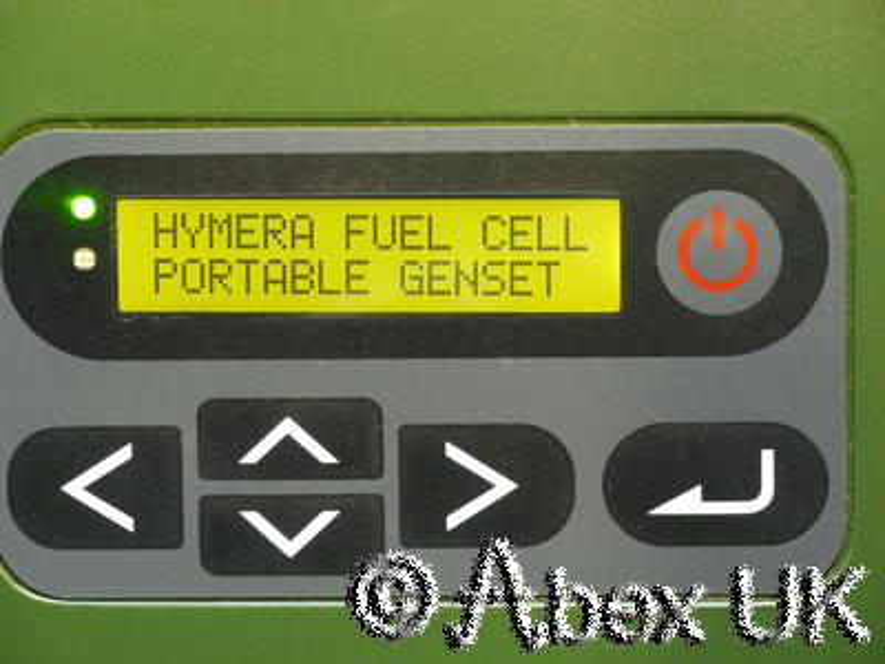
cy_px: 332
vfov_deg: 6.8
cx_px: 442
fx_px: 5573
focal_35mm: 218
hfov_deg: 9.1
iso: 400
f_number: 9
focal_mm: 109
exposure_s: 1/5
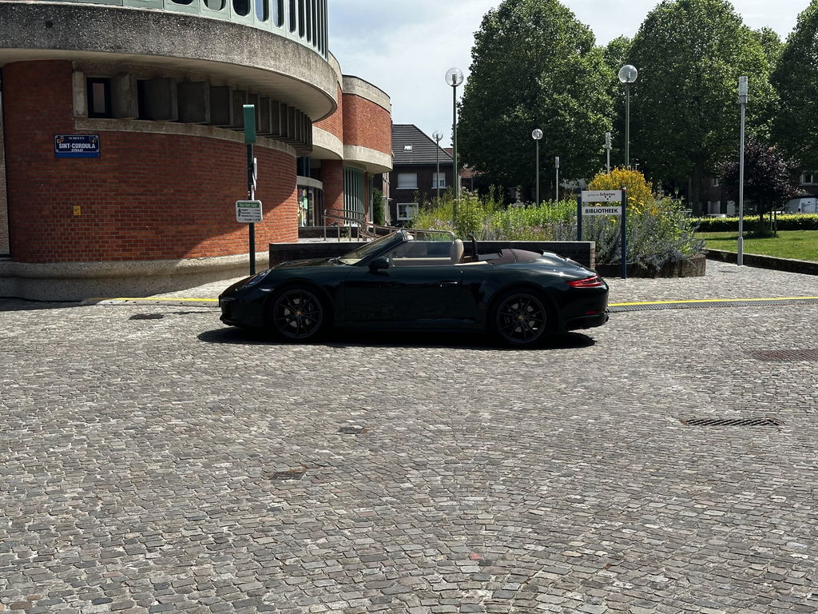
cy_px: 307
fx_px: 1134
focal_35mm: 48
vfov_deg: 30.3
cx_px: 409
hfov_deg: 39.7
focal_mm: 6.86
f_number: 1.78
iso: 64
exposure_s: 1/3155
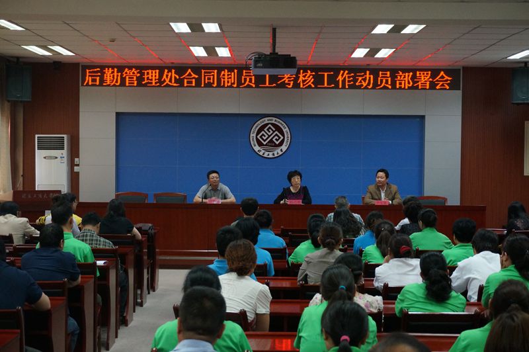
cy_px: 176
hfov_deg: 31.9
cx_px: 264
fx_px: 925
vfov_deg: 21.5
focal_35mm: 63
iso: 2000
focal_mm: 42
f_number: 5.6
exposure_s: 1/80
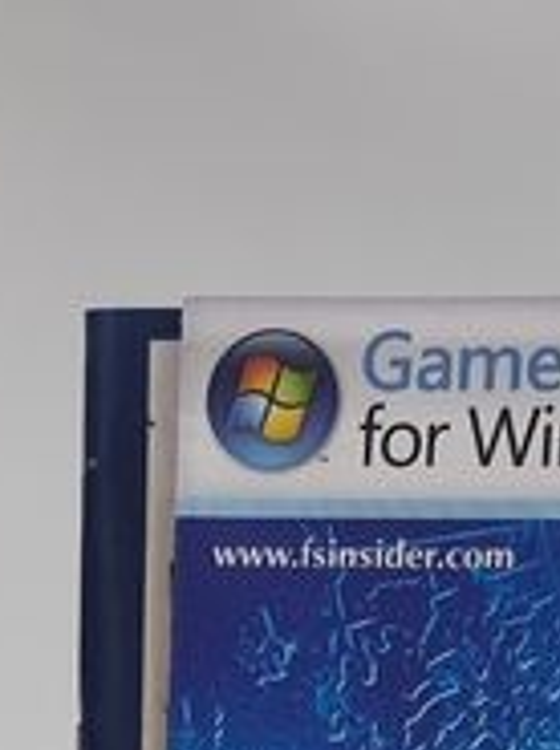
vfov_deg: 13.1
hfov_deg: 11.2
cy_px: 1508
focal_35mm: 130
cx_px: -32
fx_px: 2814
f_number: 1.8
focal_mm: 6.7
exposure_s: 1/139
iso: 50
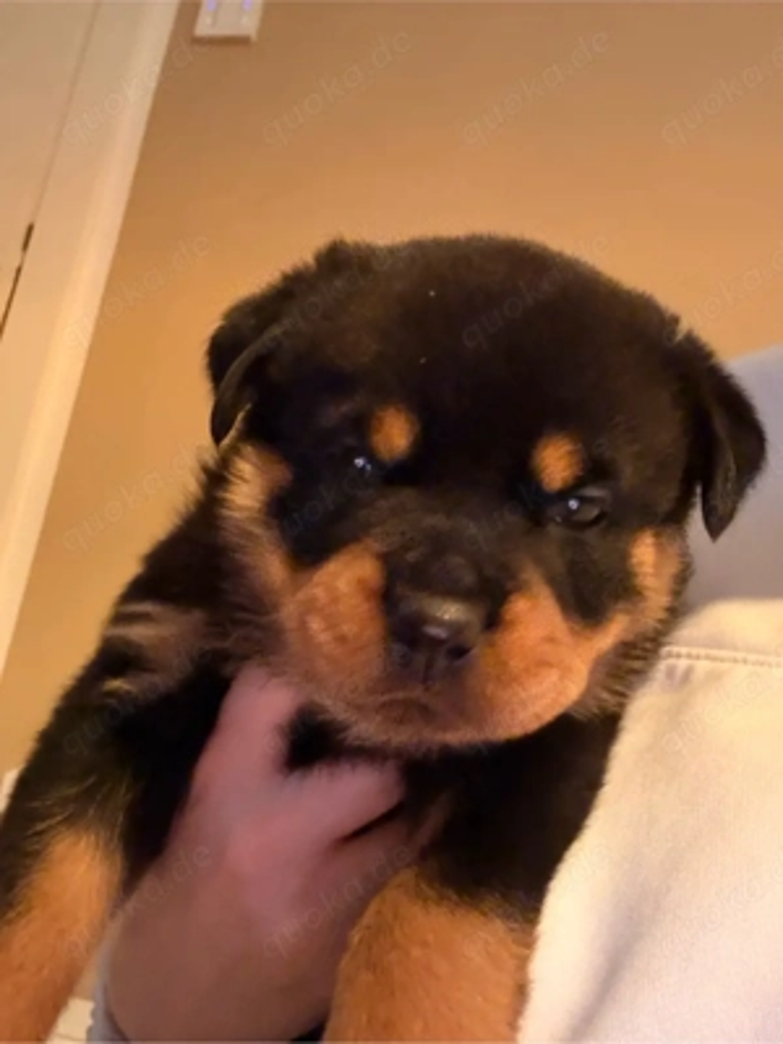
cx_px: 392
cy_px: 522
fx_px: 905
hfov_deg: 46.8
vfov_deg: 60.0
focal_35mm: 30
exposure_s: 1/17
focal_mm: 2.69
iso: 640
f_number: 1.9
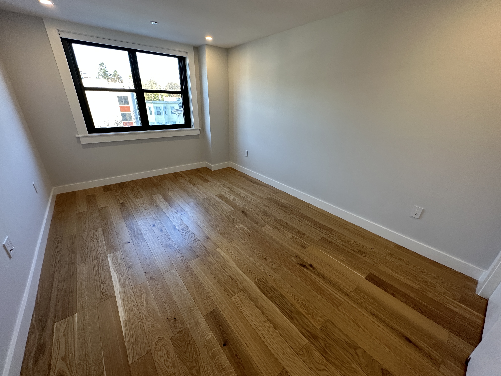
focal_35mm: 14
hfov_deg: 102.1
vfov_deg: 85.7
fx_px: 203
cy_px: 188
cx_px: 250
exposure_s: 1/120
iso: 200
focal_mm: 2.22
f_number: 2.2
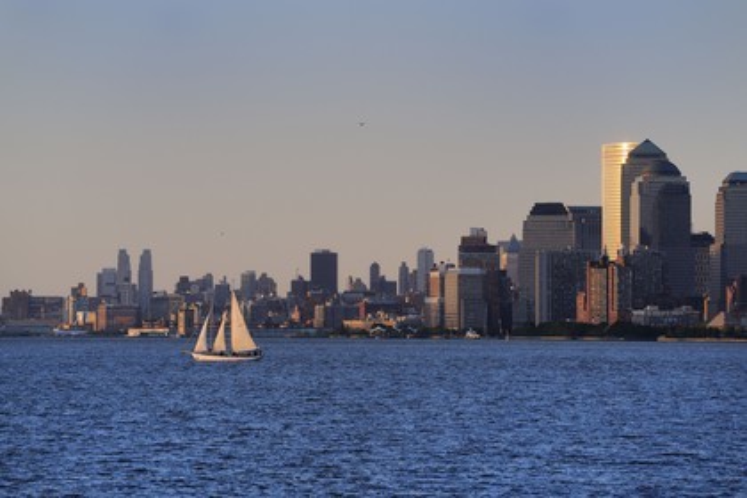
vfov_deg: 6.9
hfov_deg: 10.3
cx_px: 374
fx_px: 4150
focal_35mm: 200
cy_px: 249
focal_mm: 200
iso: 400
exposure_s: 1/320
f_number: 5.6
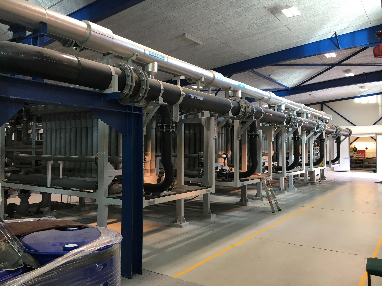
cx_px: 191
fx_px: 320
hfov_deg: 61.7
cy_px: 143
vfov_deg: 48.2
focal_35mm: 29
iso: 40
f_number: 2.2
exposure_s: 1/33
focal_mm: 4.15
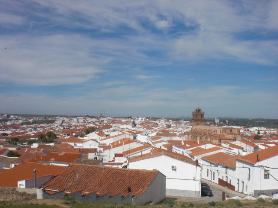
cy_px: 104
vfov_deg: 37.7
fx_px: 305
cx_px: 139
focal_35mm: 38
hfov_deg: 49.0
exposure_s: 1/800
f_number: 5.6
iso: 64
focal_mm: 6.3
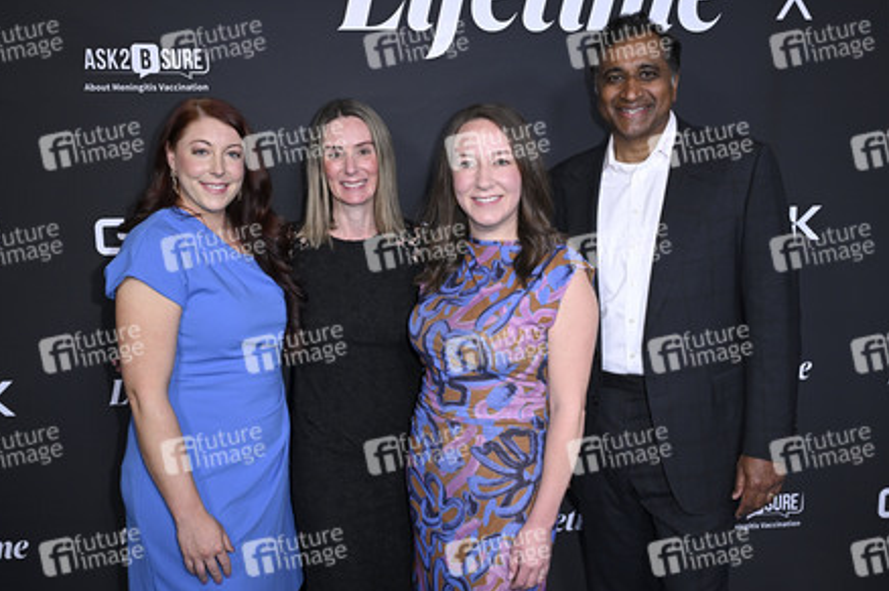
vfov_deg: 38.8
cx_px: 443
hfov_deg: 55.8
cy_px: 299
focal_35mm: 34
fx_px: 839
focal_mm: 33
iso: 1600
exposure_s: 1/200
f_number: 5.6
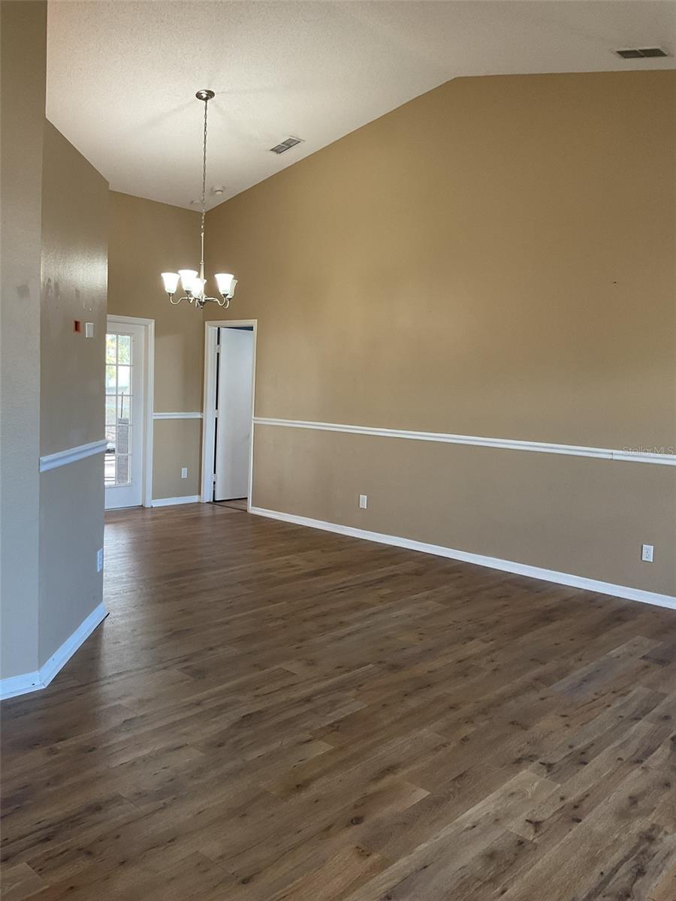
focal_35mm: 29
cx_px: 338
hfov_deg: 48.2
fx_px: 755
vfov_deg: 61.7
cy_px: 450
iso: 80
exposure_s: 1/60
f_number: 1.8
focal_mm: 3
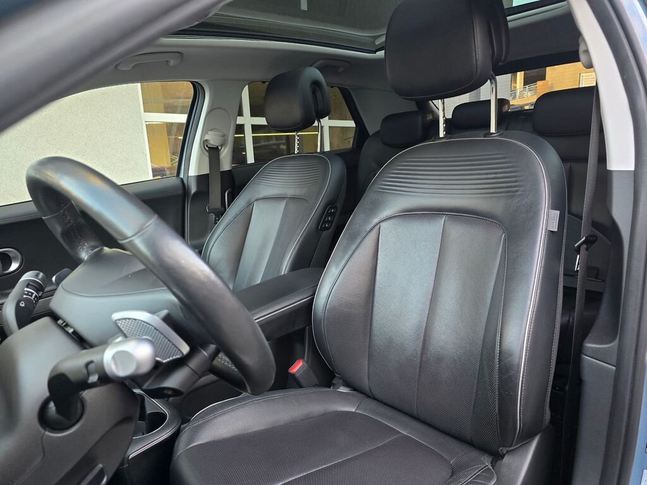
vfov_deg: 58.9
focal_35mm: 23
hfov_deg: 73.9
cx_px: 324
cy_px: 242
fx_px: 430
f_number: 1.7
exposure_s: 1/120
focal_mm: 6.3
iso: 320
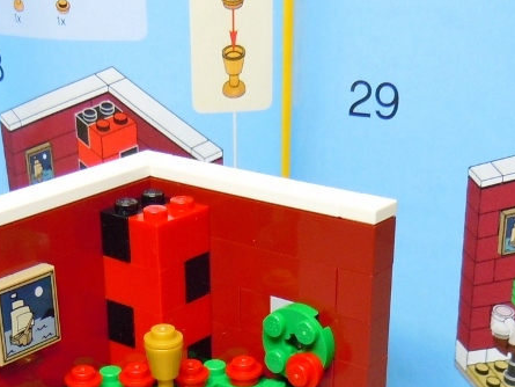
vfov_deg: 20.5
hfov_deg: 28.1
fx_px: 1027
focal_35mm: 69
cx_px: 223
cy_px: 407
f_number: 3.5
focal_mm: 5.4
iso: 200
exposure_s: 1/8
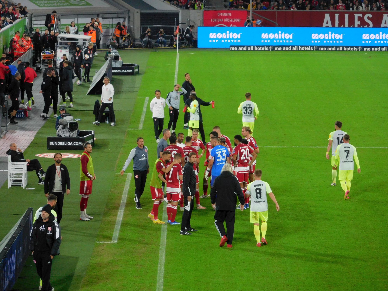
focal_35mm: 200
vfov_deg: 7.4
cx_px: 194
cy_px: 146
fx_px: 2242
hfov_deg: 9.9
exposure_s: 1/100
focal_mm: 35.7
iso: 400
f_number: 5.4
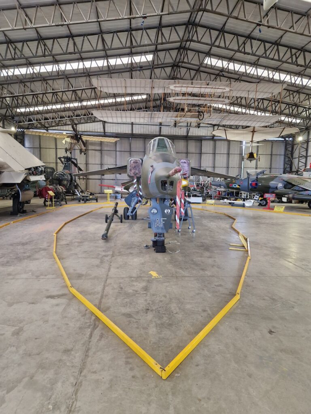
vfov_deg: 73.9
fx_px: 276
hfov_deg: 58.9
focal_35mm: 23
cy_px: 207
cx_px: 156
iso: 400
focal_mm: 5.4
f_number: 1.8
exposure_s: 1/100
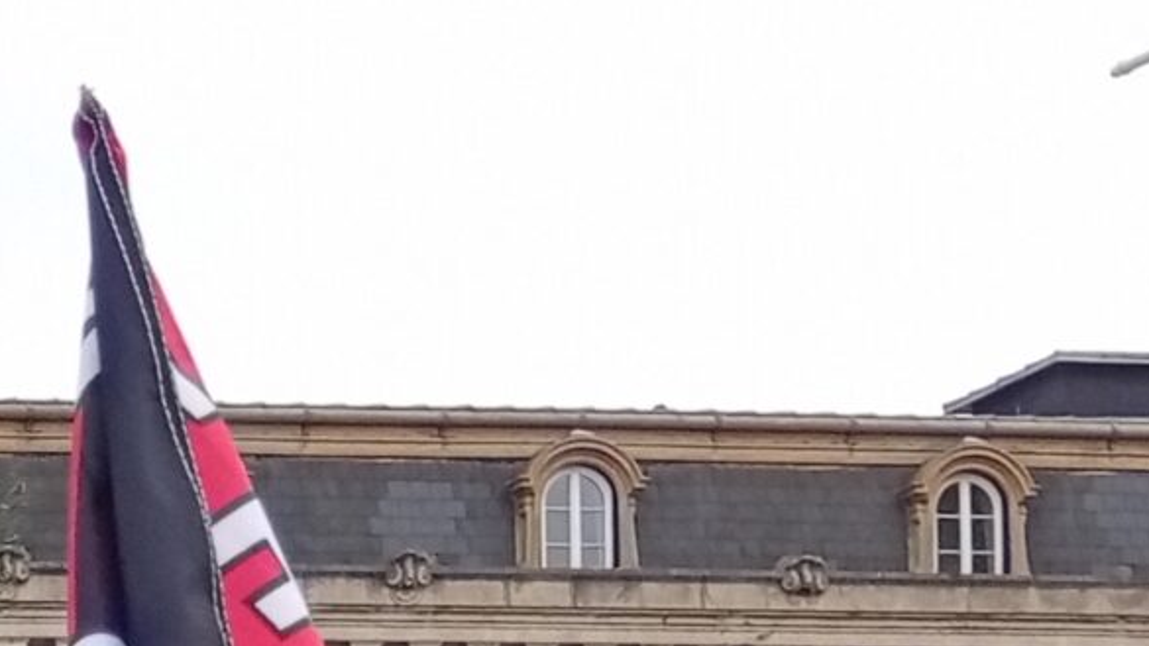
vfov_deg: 7.8
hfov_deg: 12.6
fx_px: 4417
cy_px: 1537
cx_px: -1290
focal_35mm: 145
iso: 51
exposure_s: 1/704
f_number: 1.8
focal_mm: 3.84
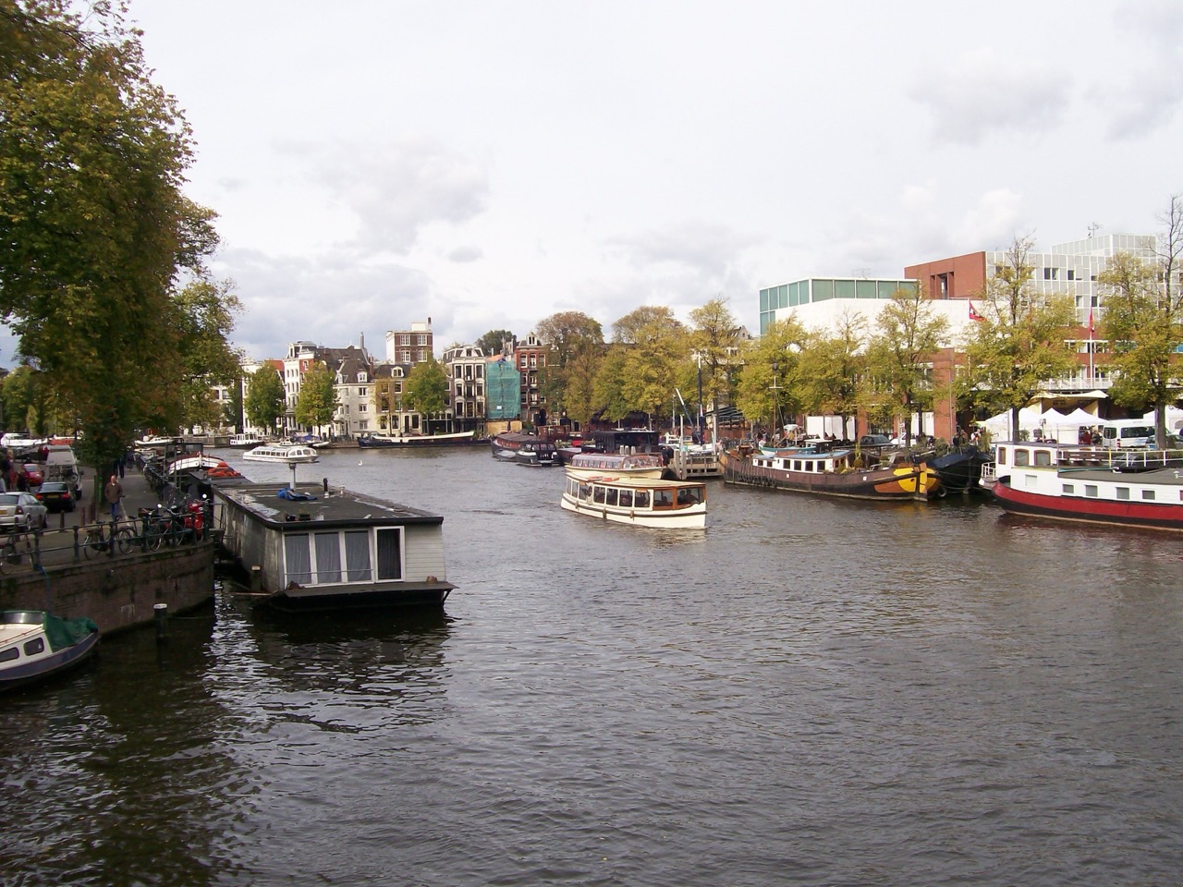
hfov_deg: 51.4
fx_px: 1230
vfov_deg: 39.7
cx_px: 592
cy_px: 444
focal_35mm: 36
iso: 80
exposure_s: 1/438
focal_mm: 6
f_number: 4.8
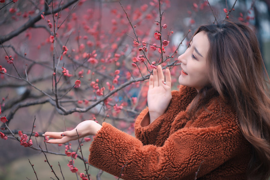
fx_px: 788
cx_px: 135
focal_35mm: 105
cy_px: 90
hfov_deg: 19.5
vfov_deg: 13.0
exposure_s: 1/250
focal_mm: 105
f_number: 2.8
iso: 100
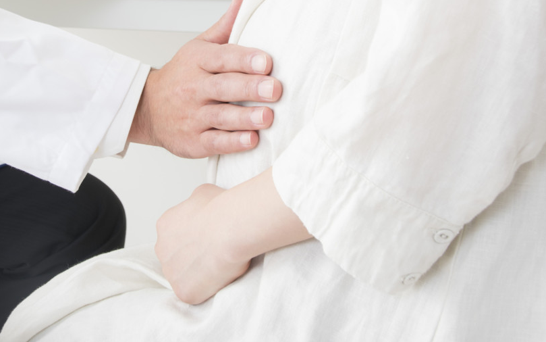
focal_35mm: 83
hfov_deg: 24.8
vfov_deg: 15.6
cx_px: 193
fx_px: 1235
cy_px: 73
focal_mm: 37
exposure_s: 1/160
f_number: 7.1
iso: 100
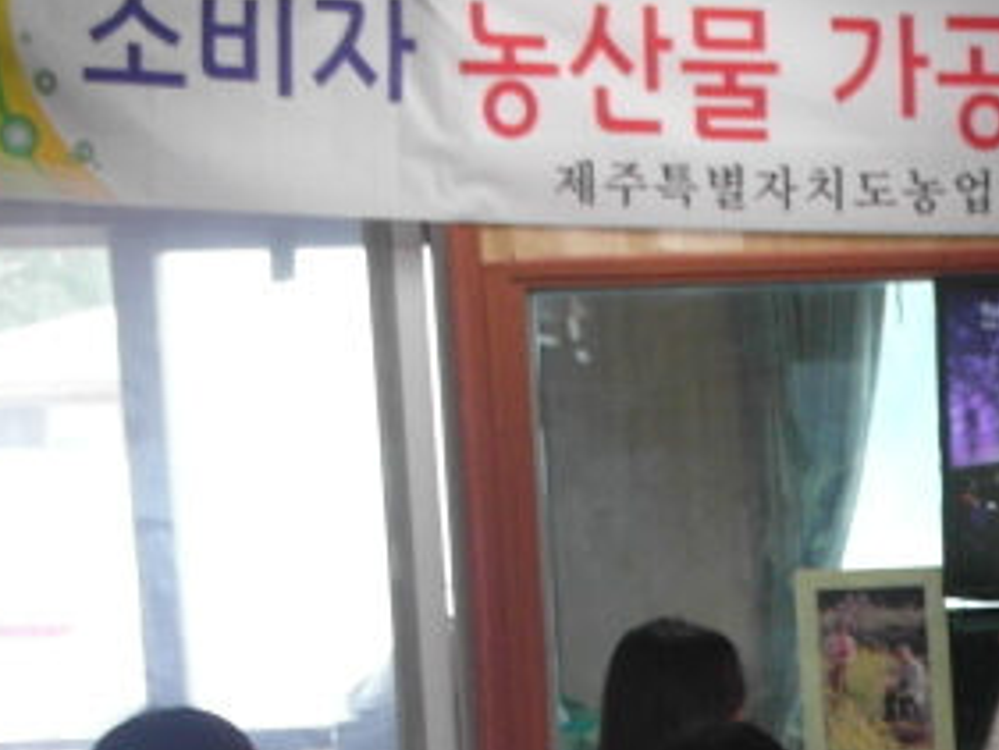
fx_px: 4417
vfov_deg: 9.4
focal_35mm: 153
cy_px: 1233
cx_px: 1312
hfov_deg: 12.5
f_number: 2.8
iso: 200
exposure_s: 1/45
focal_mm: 9.1
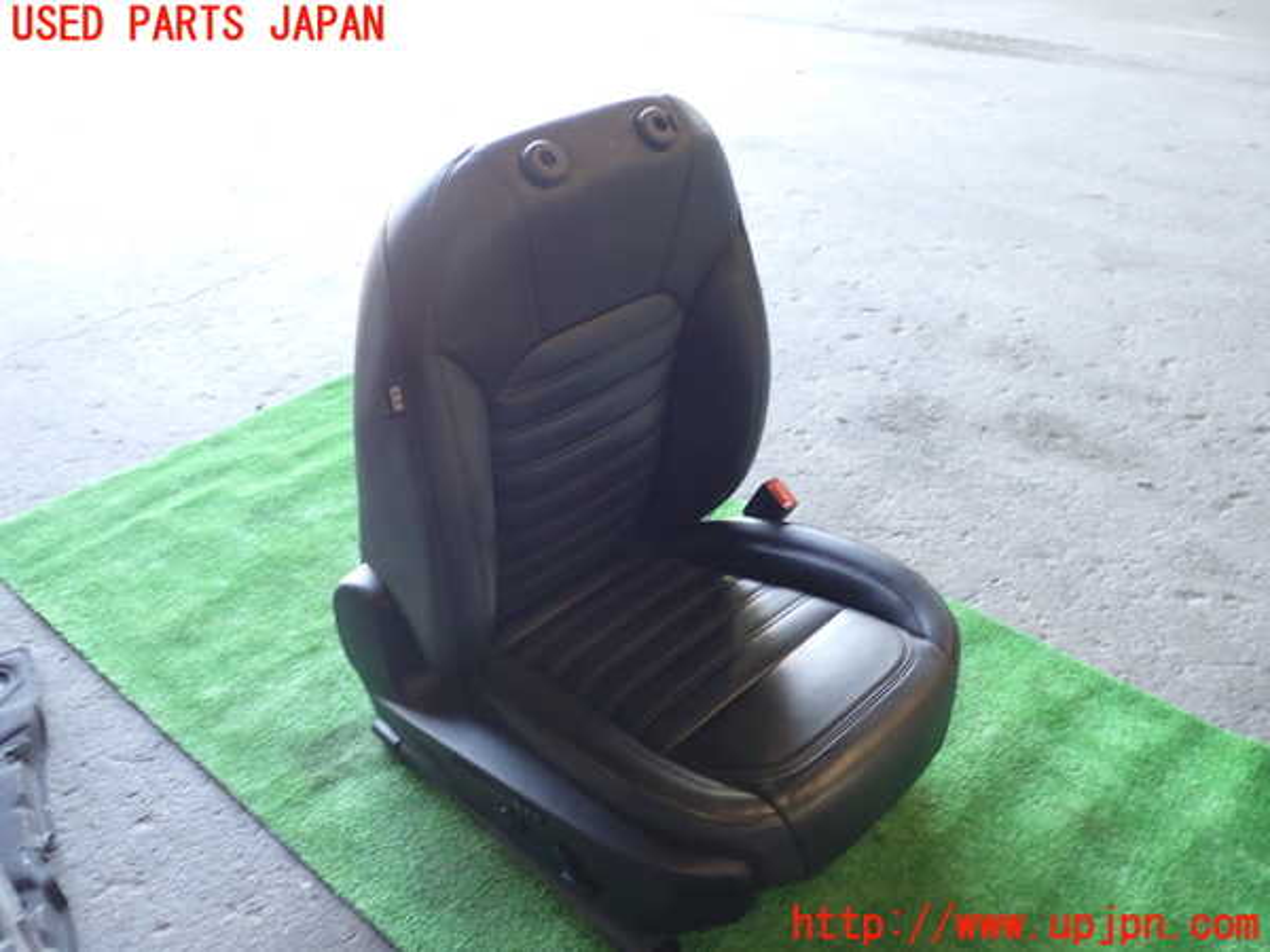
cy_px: 476
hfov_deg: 60.0
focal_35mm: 30
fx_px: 1101
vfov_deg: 46.8
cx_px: 635
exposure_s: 1/30
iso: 200
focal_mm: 5.4
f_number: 2.3
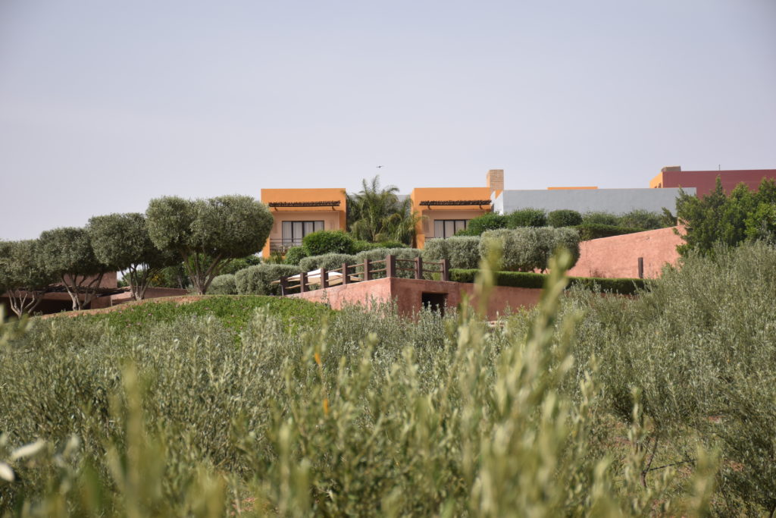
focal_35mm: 93
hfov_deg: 21.9
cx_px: 388
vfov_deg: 14.7
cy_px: 259
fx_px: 2005
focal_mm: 62
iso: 100
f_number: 5.6
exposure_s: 1/500
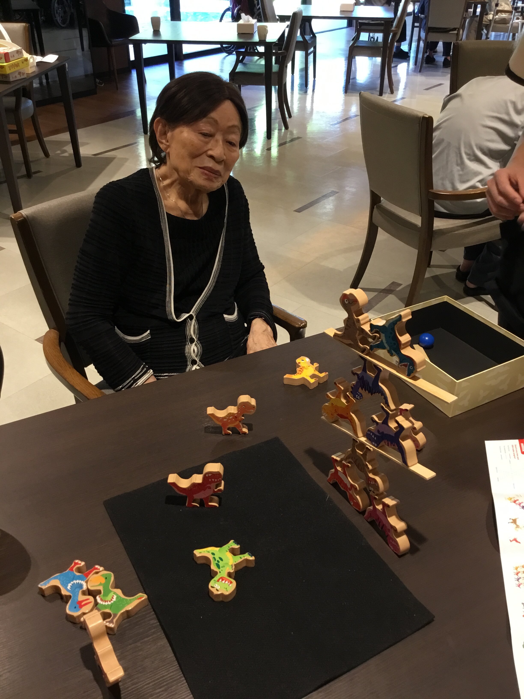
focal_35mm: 31
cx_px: 262
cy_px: 350
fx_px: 626
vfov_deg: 58.4
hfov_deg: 45.4
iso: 80
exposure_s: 1/30
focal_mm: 3.3
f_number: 2.4
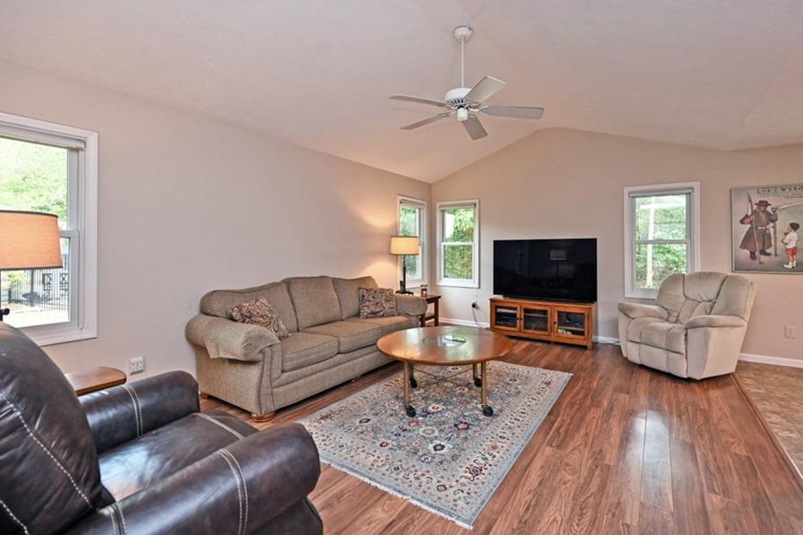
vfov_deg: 73.6
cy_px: 246
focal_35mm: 16
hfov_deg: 96.6
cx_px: 431
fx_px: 357
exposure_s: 1/60
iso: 360
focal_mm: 14
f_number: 4
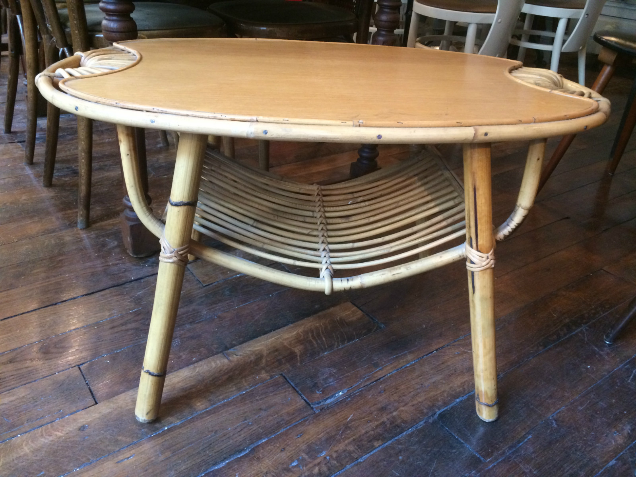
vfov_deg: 48.2
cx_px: 318
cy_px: 238
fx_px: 533
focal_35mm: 29
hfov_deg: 61.7
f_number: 2.2
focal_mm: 4.15
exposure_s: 1/20
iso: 320
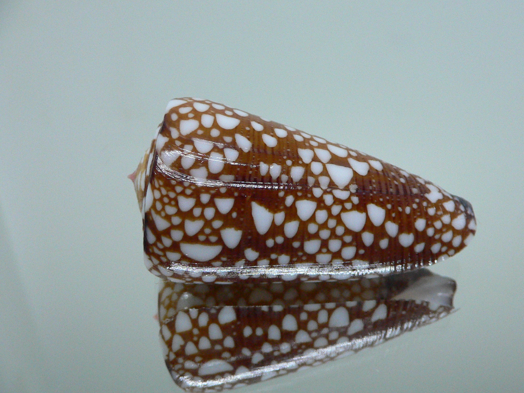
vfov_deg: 36.0
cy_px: 199
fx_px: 606
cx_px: 283
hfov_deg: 46.8
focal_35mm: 40
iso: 200
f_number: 2.8
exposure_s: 1/50
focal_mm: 4.6
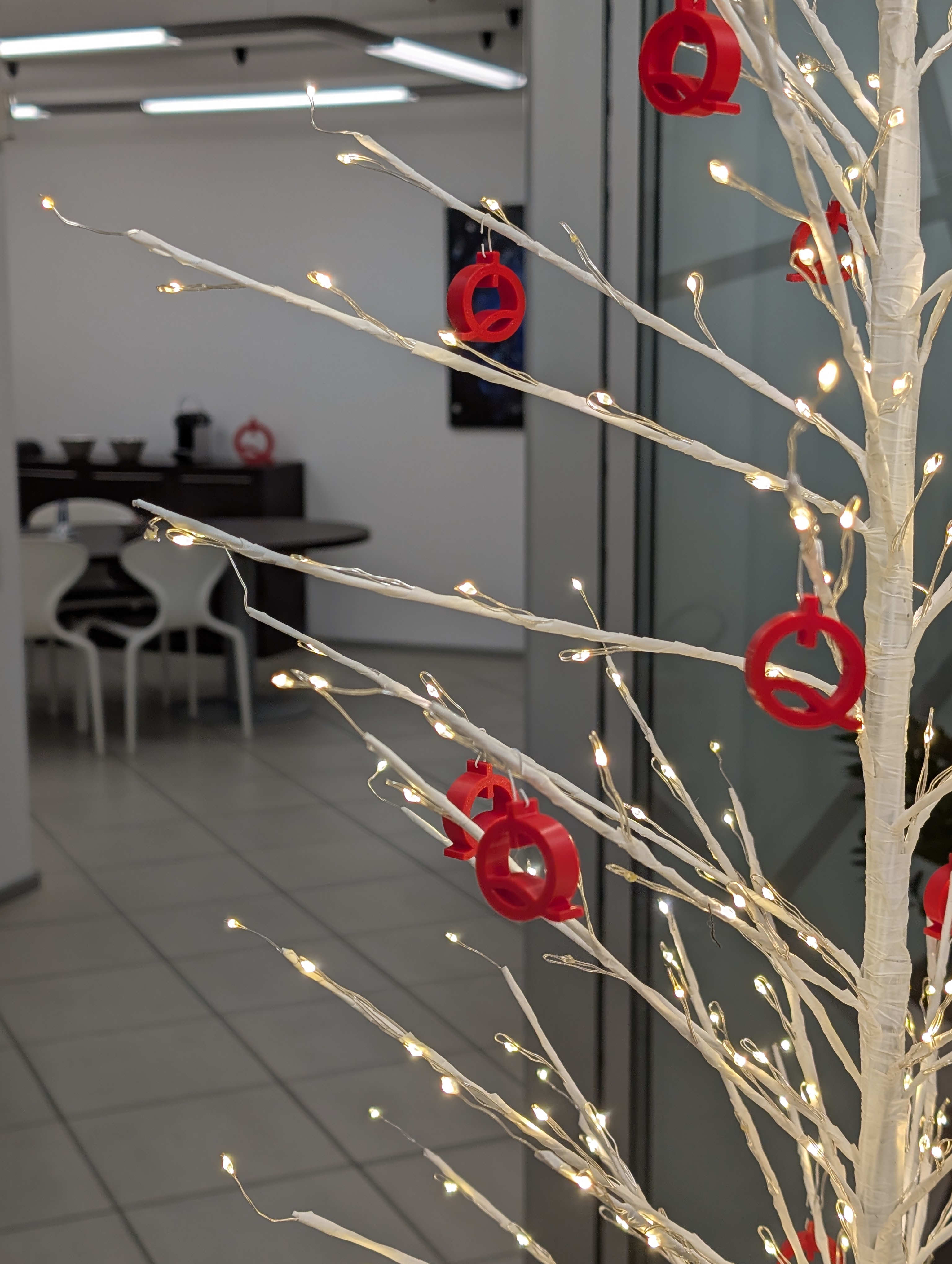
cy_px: 632
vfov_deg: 38.9
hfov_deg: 29.7
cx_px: 476
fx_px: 1792
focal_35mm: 49
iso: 19
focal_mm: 6.9
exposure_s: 1/100
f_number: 1.68
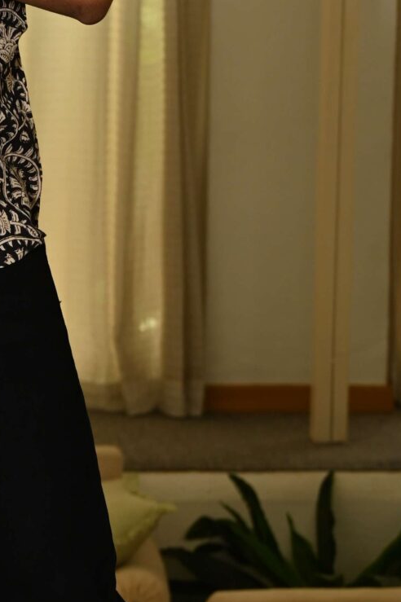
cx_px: -213
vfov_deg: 14.4
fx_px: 2375
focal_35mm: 142
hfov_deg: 9.4
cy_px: 182
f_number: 4.5
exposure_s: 1/160
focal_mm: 41
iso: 250
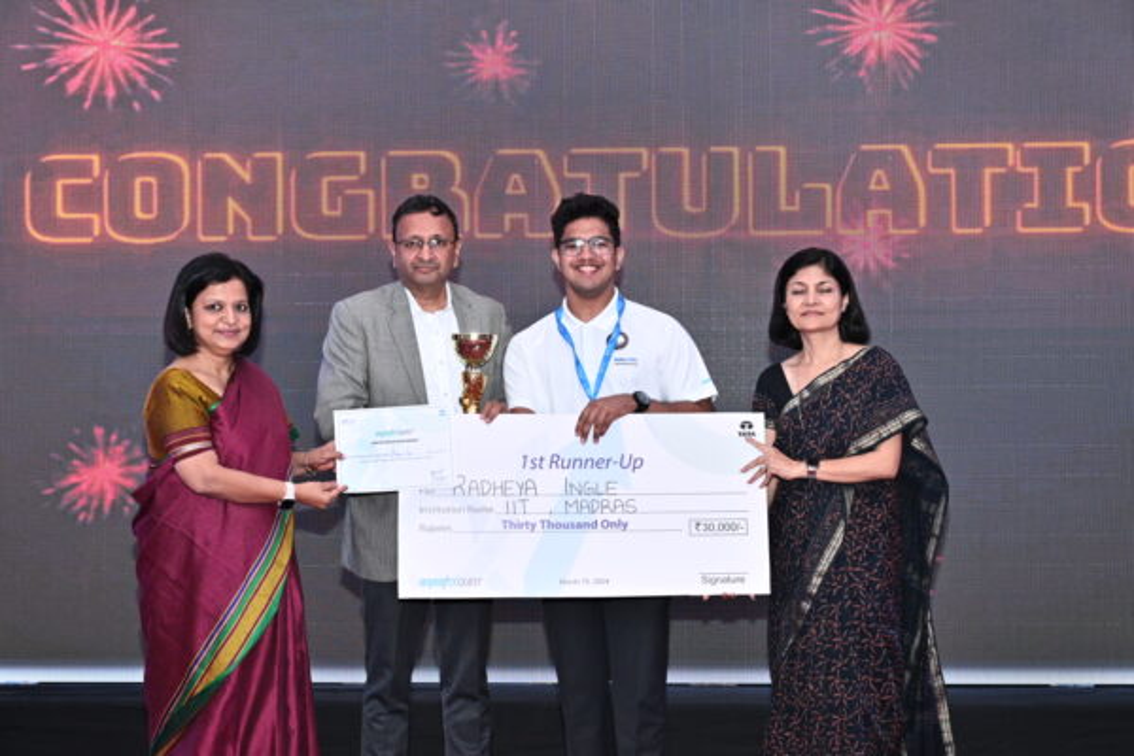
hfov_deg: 32.4
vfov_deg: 21.9
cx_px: 567
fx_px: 1953
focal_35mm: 62
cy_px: 378
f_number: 8
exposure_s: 1/125
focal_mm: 62
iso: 2500
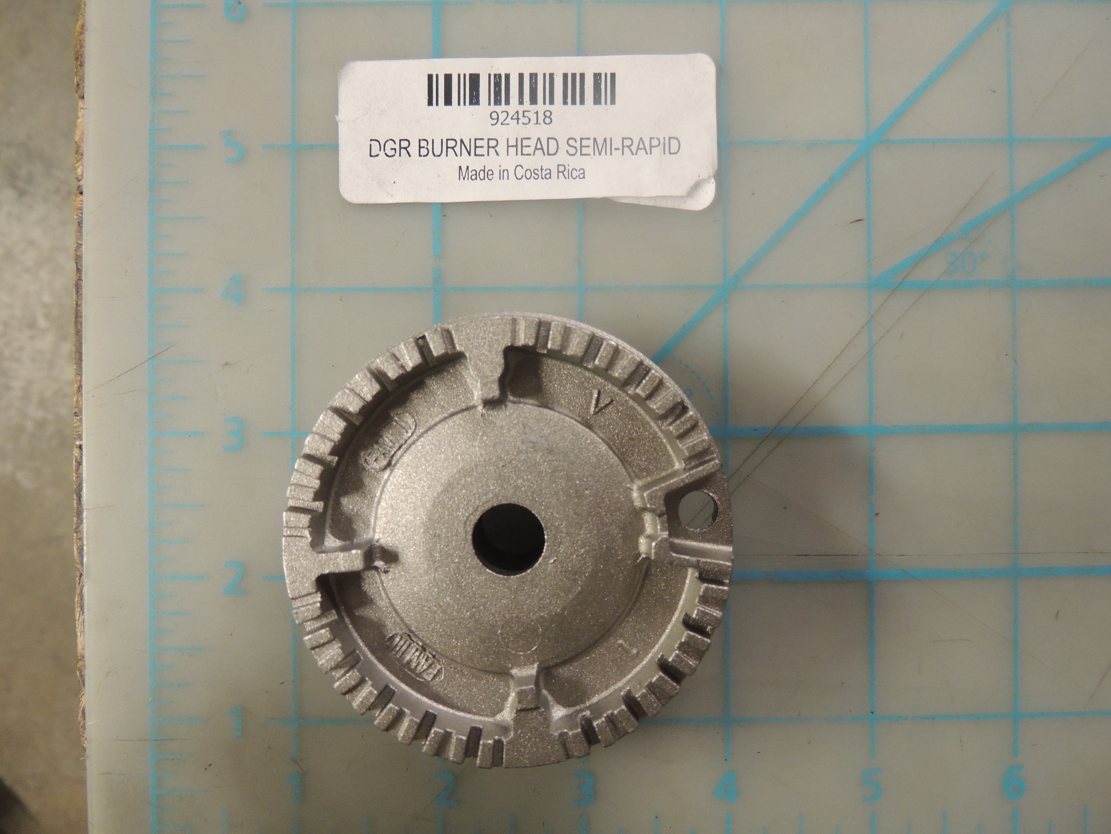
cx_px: 556
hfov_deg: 71.6
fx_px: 770
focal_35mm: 24
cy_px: 417
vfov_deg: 56.8
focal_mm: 4.3
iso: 400
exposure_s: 1/20
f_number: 3
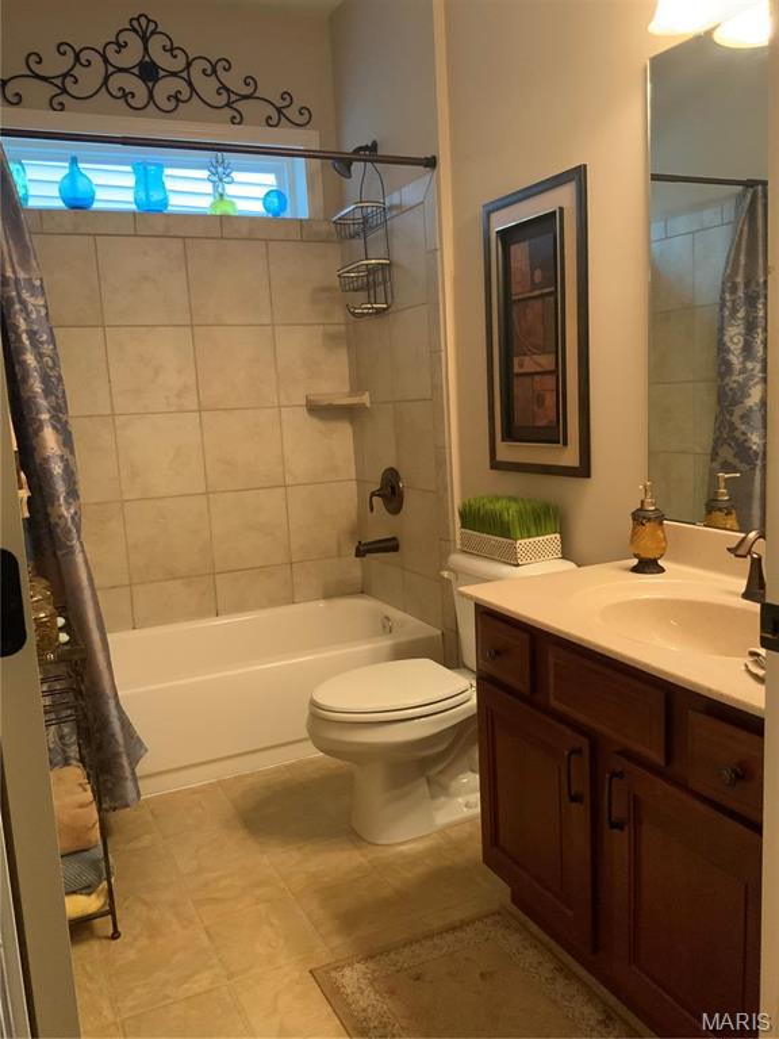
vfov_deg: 61.7
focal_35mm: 29
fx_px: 870
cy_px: 520
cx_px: 390
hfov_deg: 48.2
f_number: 1.8
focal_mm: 3
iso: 250
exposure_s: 1/40
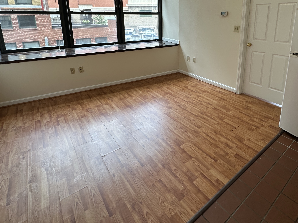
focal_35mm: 21
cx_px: 174
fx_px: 181
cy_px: 58
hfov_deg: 78.4
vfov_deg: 60.3
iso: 64
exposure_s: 1/120
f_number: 2.2
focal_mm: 2.22
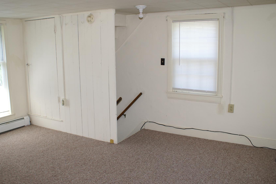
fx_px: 253
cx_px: 128
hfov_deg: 57.2
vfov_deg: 39.9
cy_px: 84
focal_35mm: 33
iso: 100
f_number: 3.5
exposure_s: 1/100
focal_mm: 18
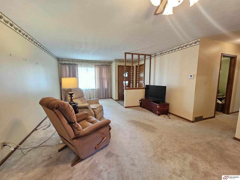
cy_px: 90
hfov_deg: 106.2
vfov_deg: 89.9
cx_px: 120
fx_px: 90
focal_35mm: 13
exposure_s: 1/30
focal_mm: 2.2
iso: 400
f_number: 2.2
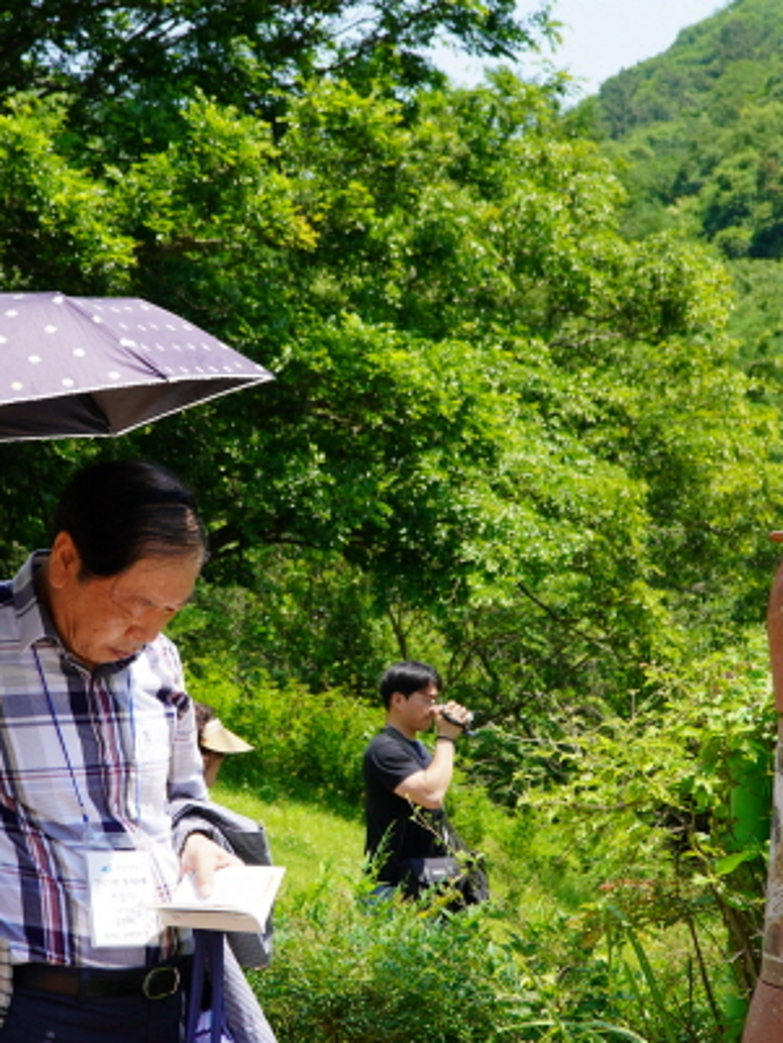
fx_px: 2140
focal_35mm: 71
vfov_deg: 27.3
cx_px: 317
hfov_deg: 20.7
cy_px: 639
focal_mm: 26
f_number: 5
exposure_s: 1/320
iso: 100
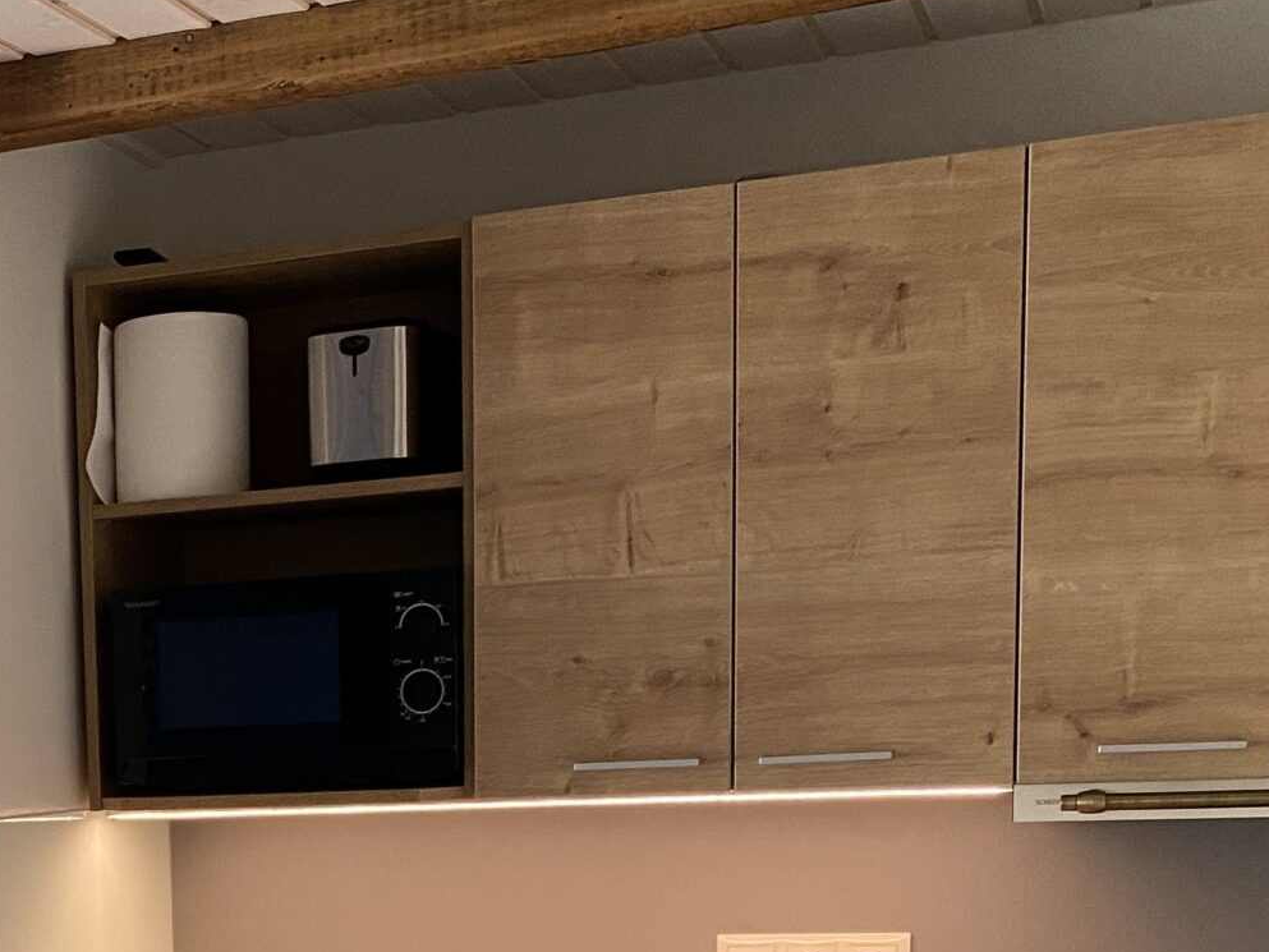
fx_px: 2456
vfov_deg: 20.6
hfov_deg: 27.4
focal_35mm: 67
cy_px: 1113
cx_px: 12
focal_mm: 4.25
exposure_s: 1/60
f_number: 1.8
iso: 200
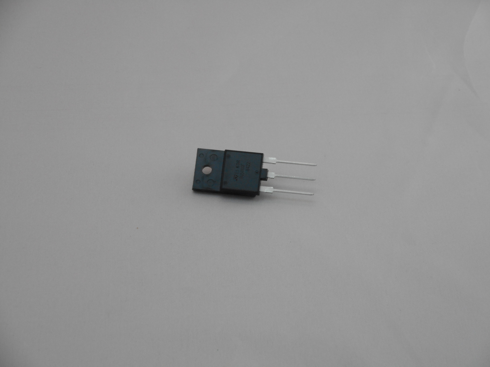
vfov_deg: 16.6
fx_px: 1260
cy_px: 184
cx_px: 245
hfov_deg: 22.0
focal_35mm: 89
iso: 280
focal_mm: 15.9
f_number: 5.6
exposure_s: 1/60
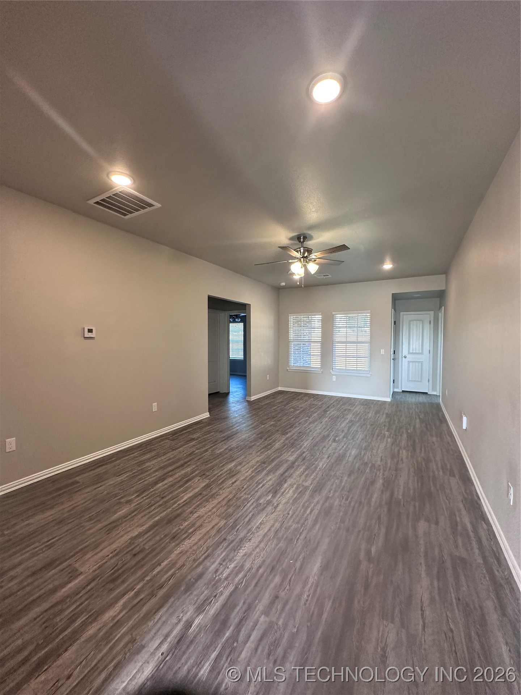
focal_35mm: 14
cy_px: 348
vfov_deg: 102.1
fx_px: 281
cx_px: 260
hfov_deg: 85.7
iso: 250
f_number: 2.2
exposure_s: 1/120
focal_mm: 2.22
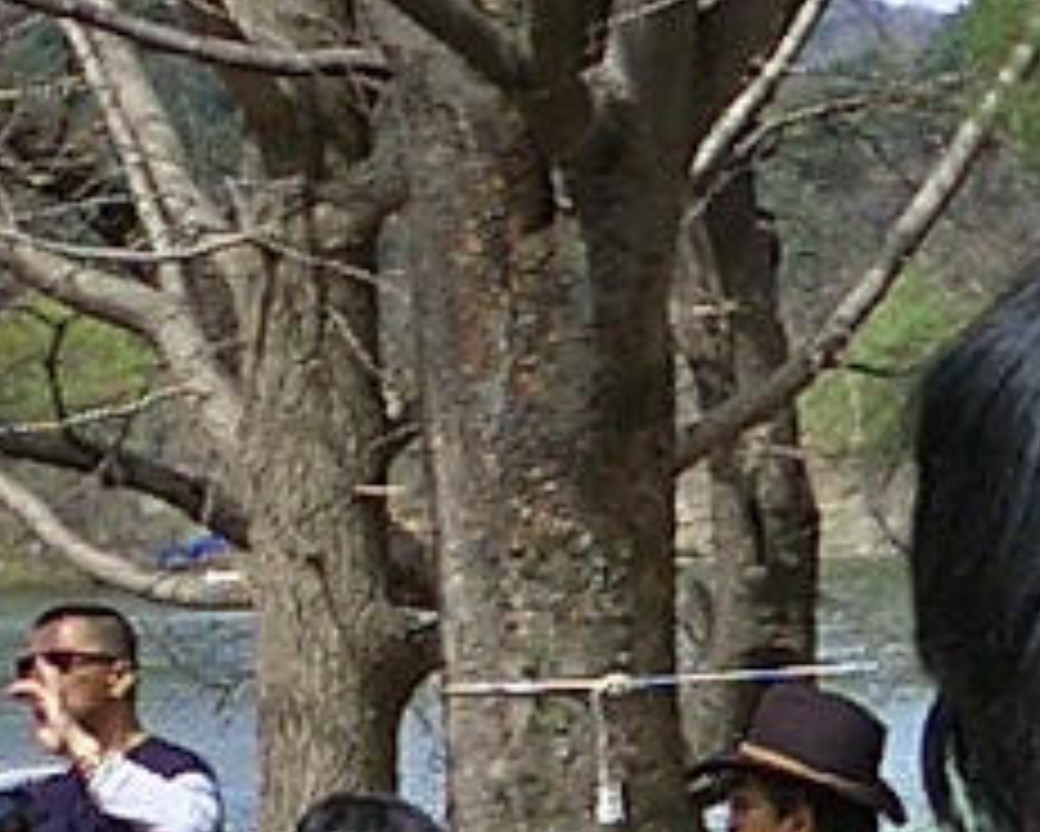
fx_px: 6159
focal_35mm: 200
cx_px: 2062
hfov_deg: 9.1
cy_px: 1295
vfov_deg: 7.6
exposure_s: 1/640
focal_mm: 5.6
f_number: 3.5
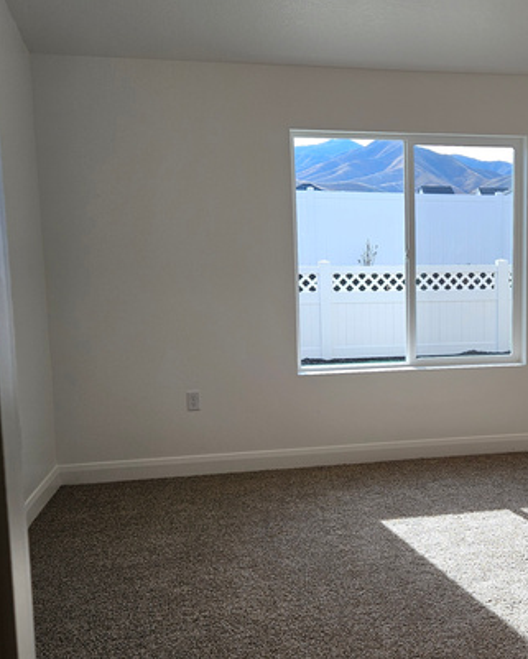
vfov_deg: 42.9
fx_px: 840
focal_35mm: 43
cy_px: 340
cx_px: 465
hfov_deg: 33.3
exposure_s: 1/336
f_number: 1.8
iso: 25
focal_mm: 5.4
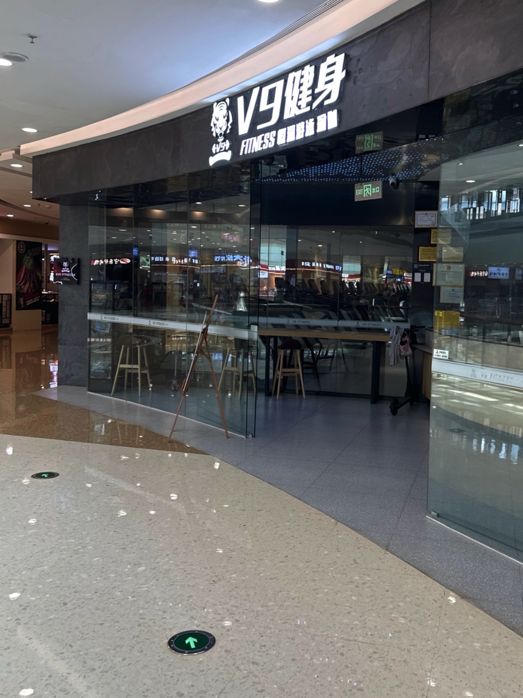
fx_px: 665
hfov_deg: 42.6
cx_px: 324
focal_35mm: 33
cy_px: 321
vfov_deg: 55.3
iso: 50
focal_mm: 6.86
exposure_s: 1/104
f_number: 1.78
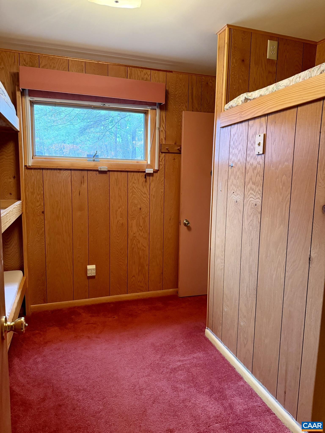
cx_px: 162
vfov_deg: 71.6
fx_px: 300
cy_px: 216
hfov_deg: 56.8
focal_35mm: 24
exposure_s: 1/60
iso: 500
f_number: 1.78
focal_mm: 6.76
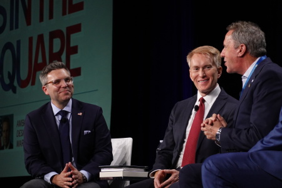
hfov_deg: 10.3
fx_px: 1567
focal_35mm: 200
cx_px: 141
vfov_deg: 6.9
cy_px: 94
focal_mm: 72
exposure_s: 1/100
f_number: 4.5
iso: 800
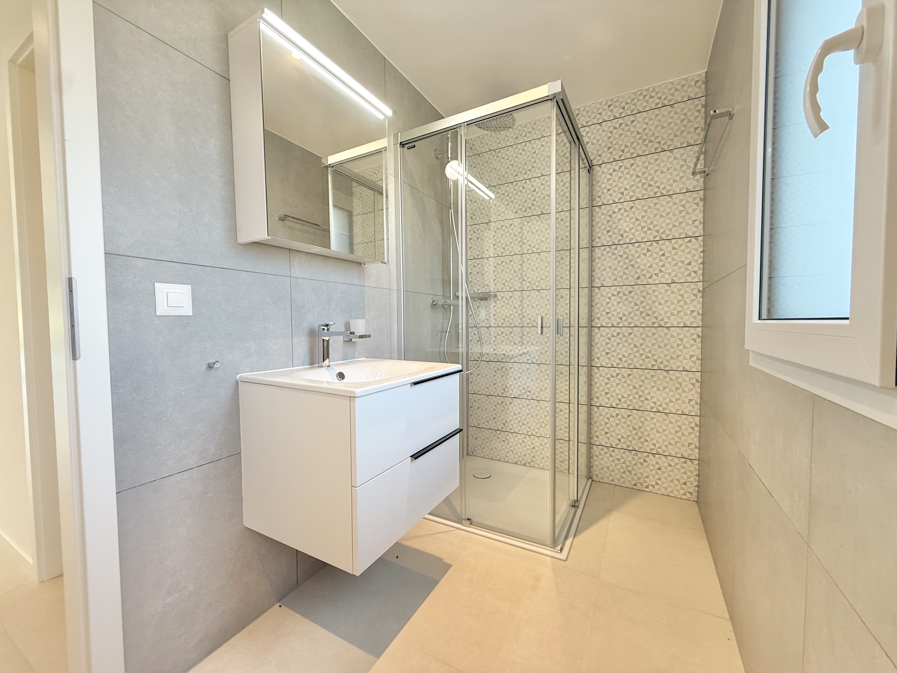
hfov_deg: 102.1
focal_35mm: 14
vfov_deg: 85.7
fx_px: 363
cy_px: 336
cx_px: 448
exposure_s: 1/100
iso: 160
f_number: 2.2
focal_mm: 2.22
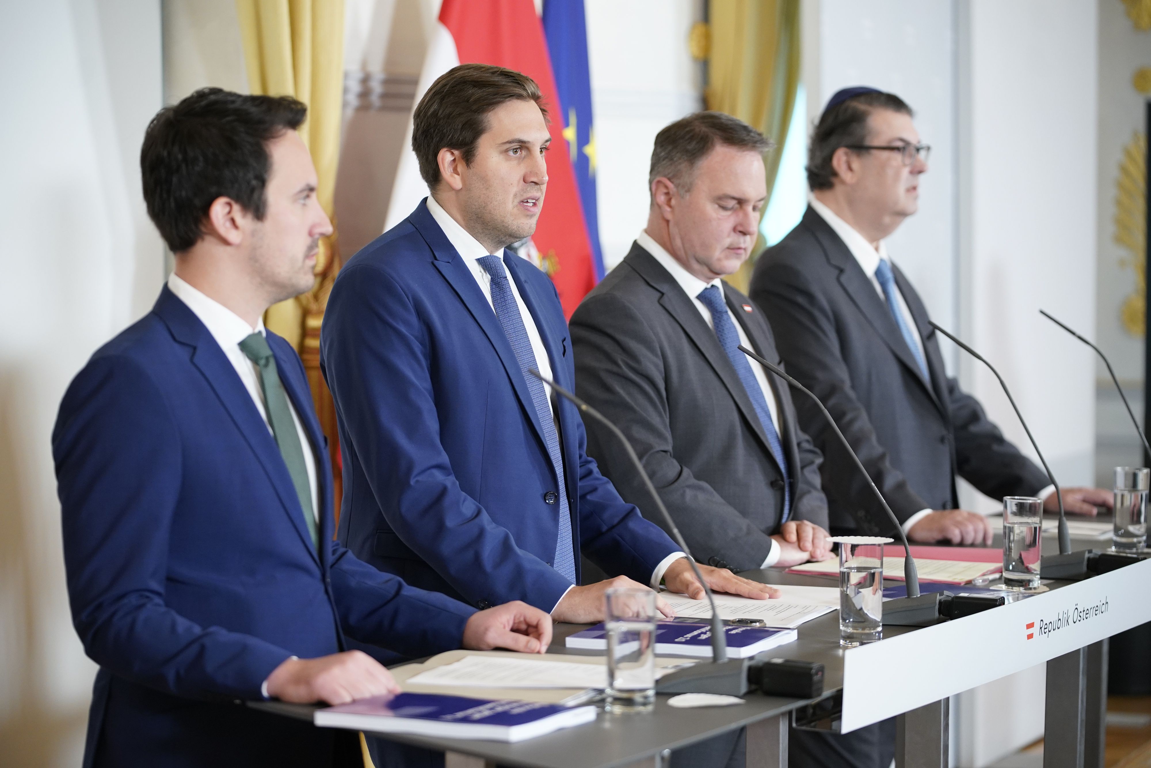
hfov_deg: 20.2
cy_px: 384
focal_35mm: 101
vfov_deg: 13.6
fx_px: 3229
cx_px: 576
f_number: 2.8
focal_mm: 101
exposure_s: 1/250
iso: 2000
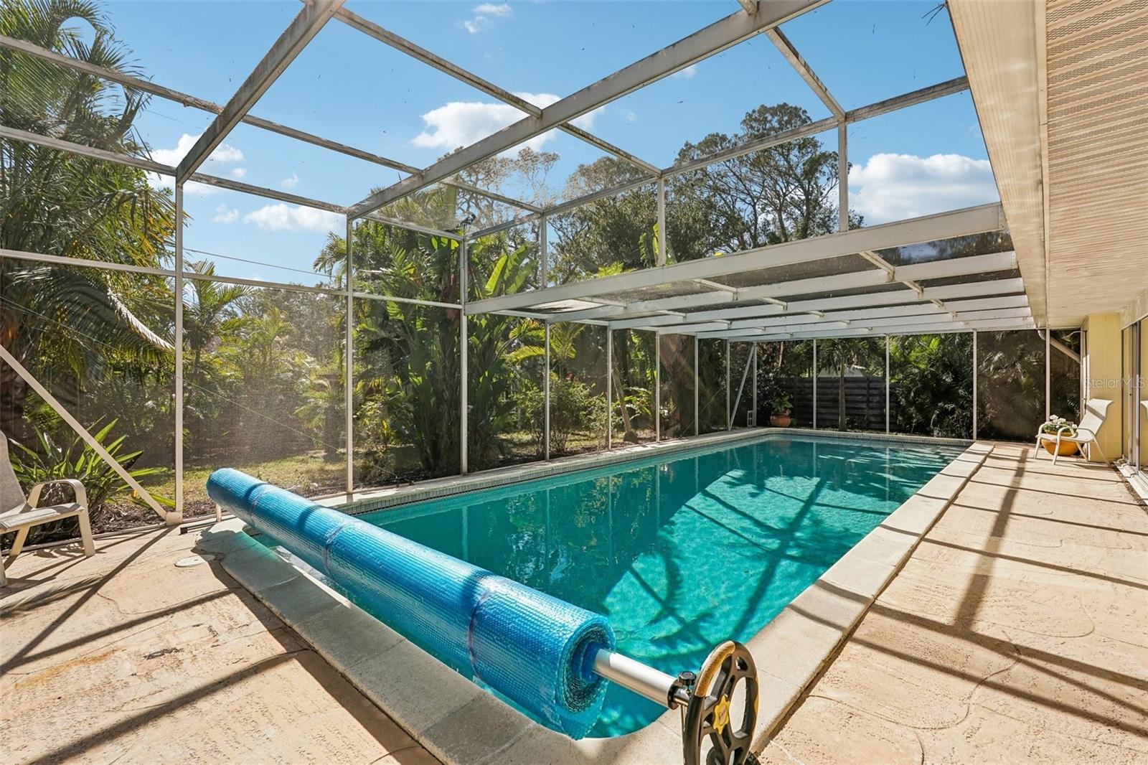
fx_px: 510
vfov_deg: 73.7
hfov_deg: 96.7
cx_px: 574
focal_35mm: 16
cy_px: 382
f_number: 8
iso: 400
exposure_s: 1/640
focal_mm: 16
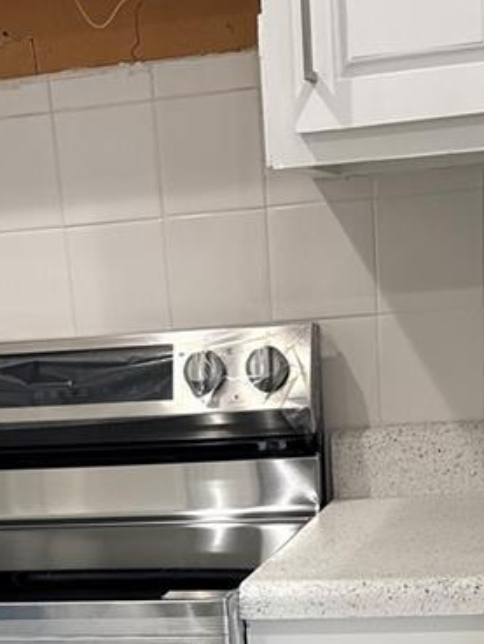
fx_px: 1453
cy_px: 838
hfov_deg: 18.9
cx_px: 232
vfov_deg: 22.4
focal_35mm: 78
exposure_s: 1/120
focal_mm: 6.76
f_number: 1.78
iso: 125
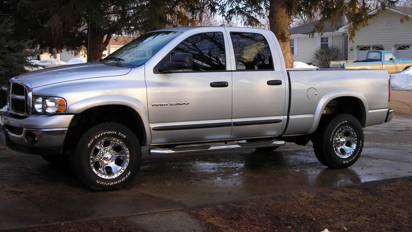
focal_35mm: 52
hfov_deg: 39.9
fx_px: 568
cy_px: 98
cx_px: 205
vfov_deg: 23.0
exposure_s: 1/102
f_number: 3.4
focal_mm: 7.8
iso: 50
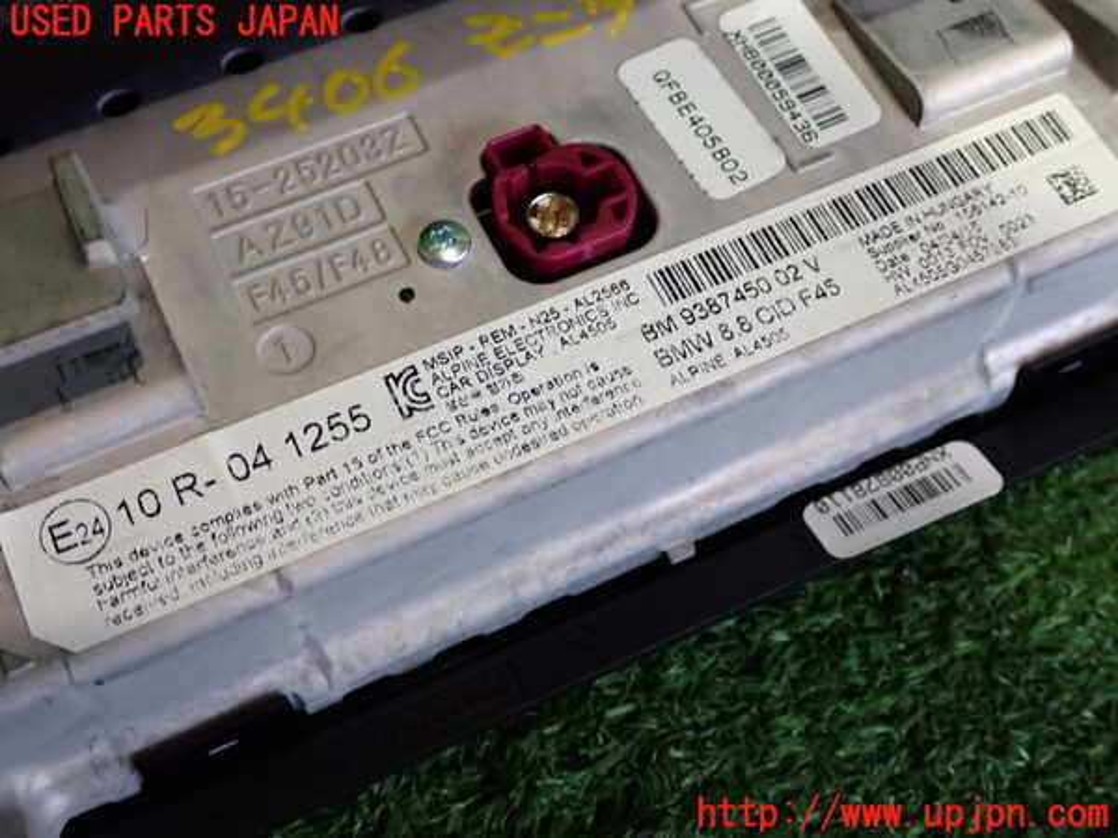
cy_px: 419
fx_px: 1421
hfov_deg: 42.9
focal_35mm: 44
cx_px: 559
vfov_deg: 32.9
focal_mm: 7.84
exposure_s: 1/40
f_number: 2.9
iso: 500
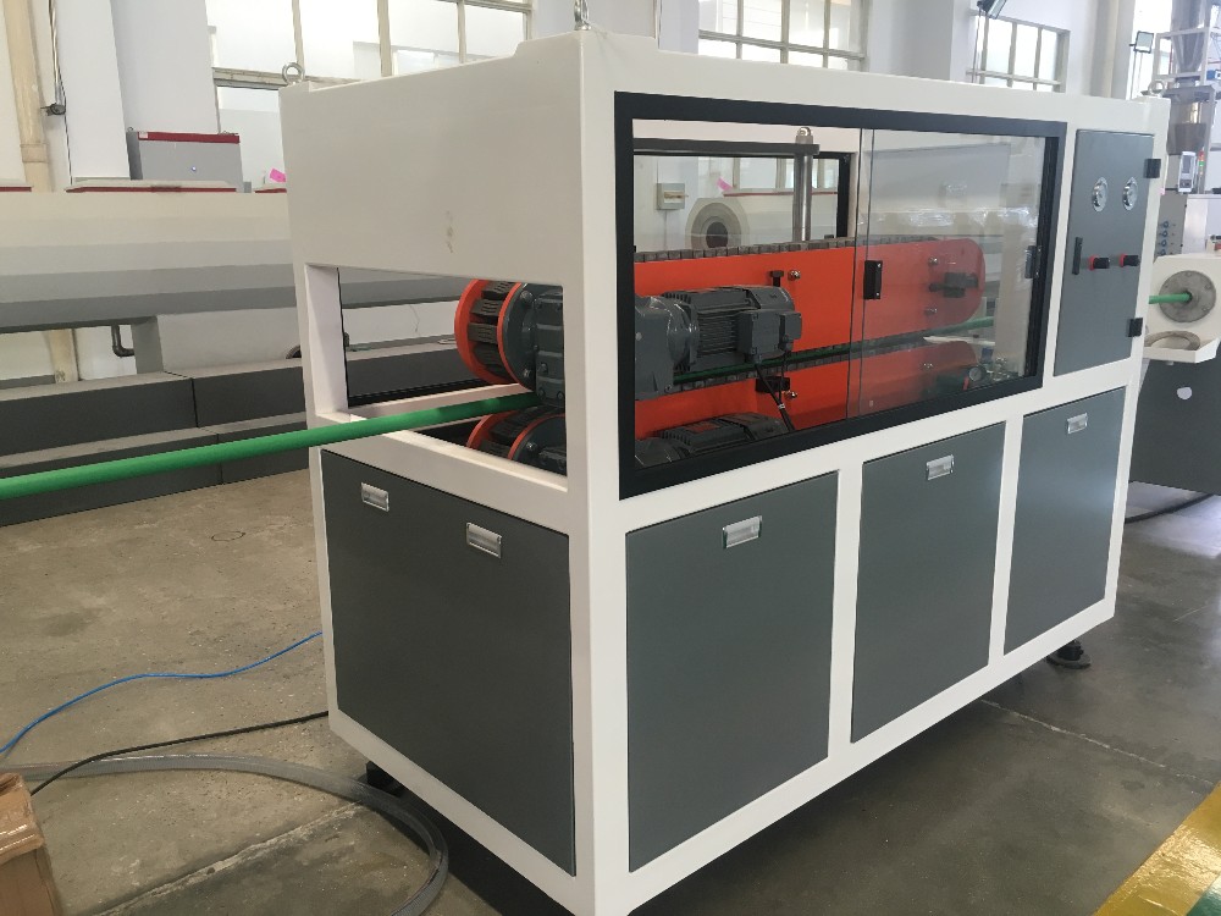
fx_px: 1023
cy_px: 458
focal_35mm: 29
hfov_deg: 61.7
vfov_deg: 48.2
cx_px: 610
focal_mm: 4.15
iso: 80
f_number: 2.2
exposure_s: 1/33
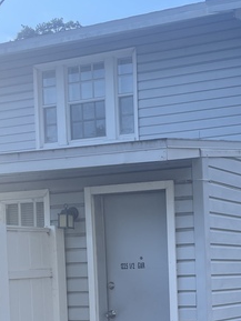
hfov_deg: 19.7
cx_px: 255
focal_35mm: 72
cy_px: 315
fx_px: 668
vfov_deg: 25.8
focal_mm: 4.2
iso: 32
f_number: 1.6
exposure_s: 1/421
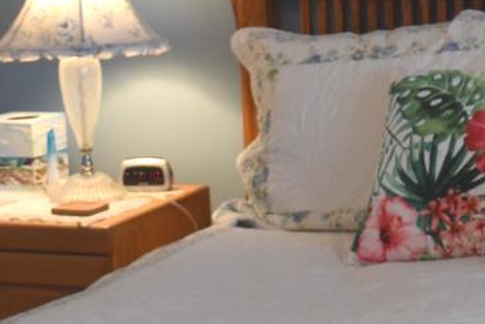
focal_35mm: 192
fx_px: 2586
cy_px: -86
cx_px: 581
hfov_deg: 10.5
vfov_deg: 7.1
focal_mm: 23
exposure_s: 1/60
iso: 400
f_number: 4
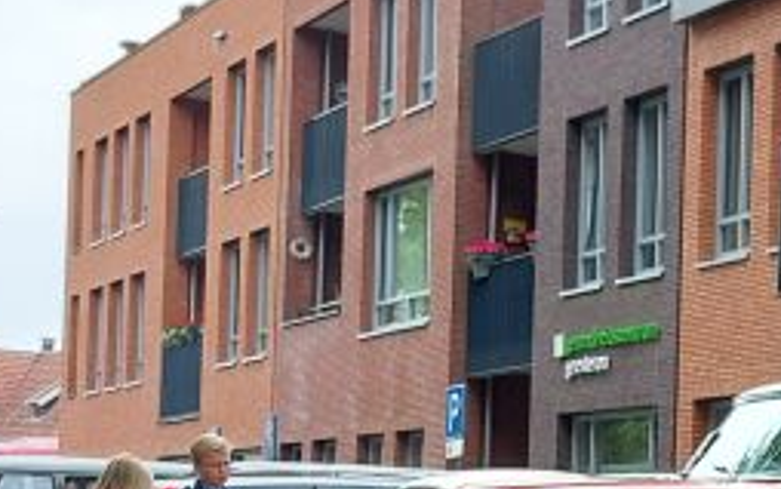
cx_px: 1282
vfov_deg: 12.0
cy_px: 572
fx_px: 2278
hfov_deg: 17.0
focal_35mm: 107
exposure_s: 1/197
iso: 25
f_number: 1.8
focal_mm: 5.23
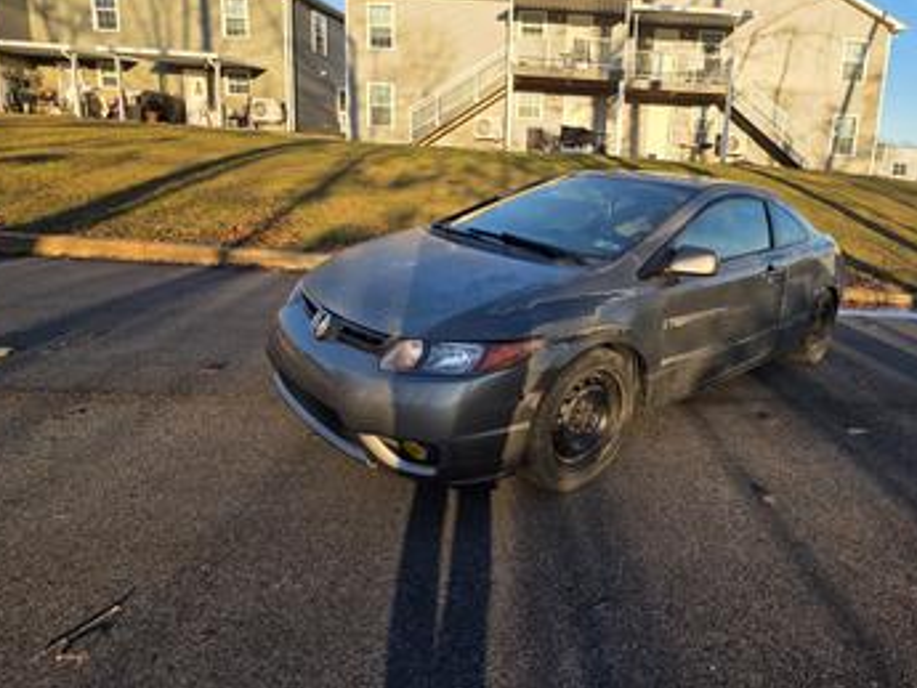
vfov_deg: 67.7
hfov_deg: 82.5
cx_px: 590
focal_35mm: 19
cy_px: 258
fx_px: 503
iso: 40
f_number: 1.9
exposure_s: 1/812
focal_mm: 2.2
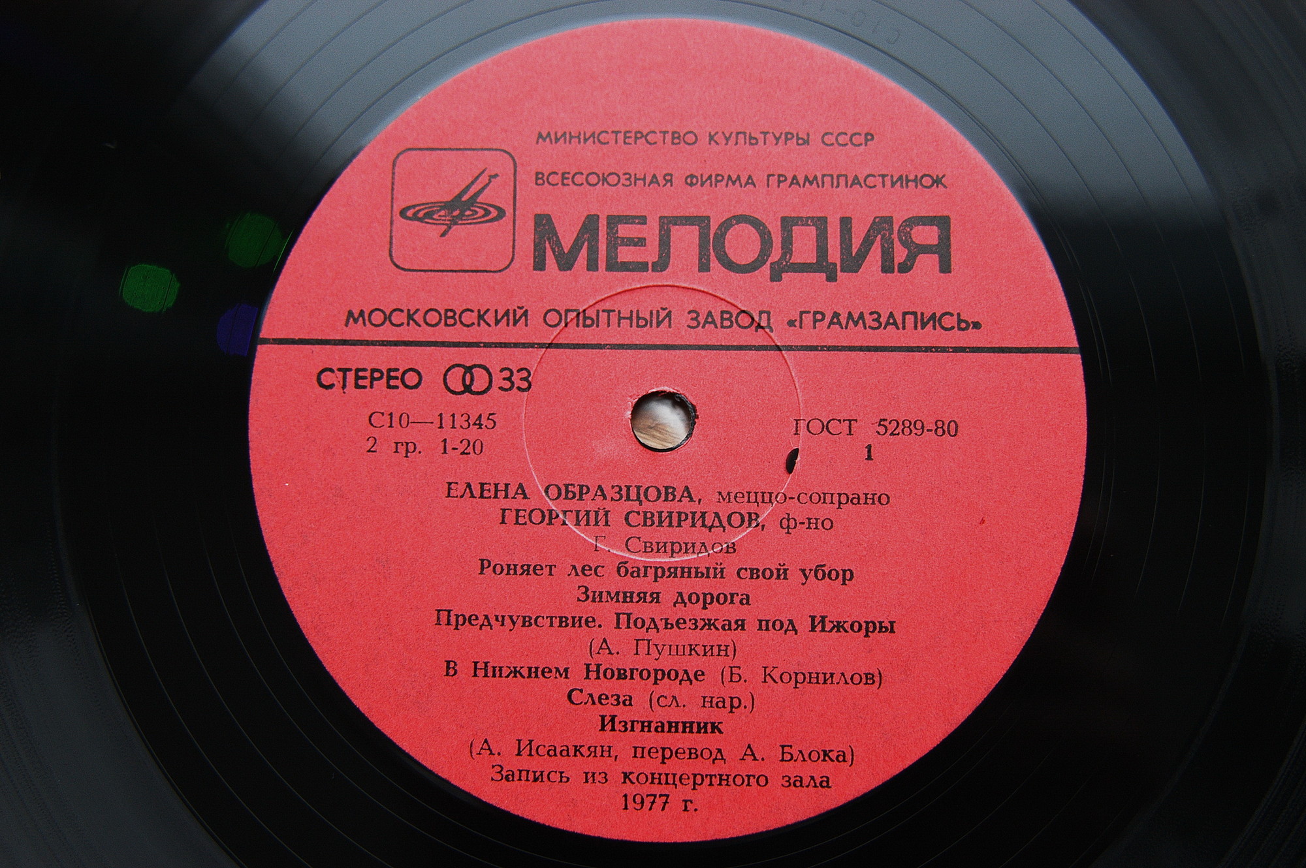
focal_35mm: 52
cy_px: 434
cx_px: 653
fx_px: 1903
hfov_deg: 37.9
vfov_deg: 25.7
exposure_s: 1/60
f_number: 4
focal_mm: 35
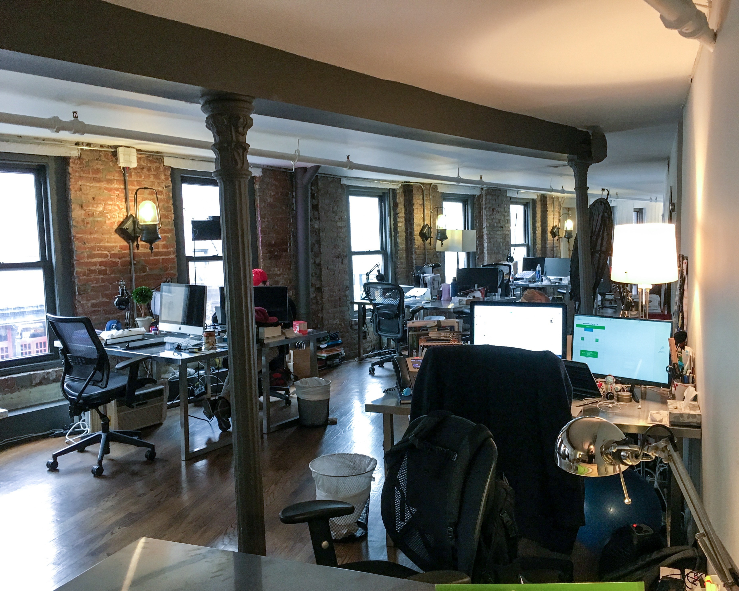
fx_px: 678
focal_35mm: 31
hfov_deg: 57.1
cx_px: 391
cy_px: 297
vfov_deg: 47.1
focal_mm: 4.15
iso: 80
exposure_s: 1/30
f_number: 2.2
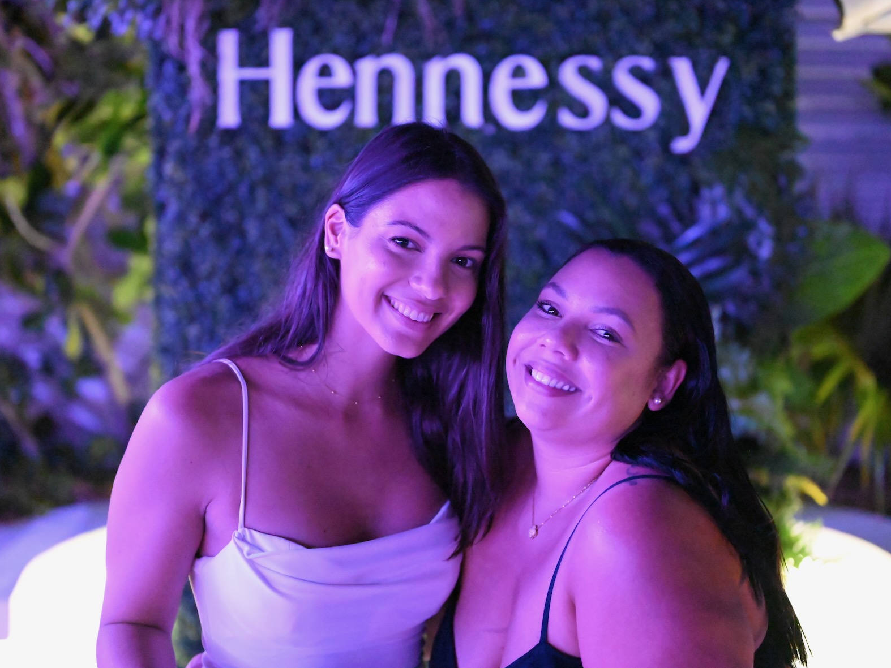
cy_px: 329
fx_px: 1416
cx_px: 450
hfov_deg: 34.9
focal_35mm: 55
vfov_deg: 26.6
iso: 25600
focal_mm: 50
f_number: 2
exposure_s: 1/60
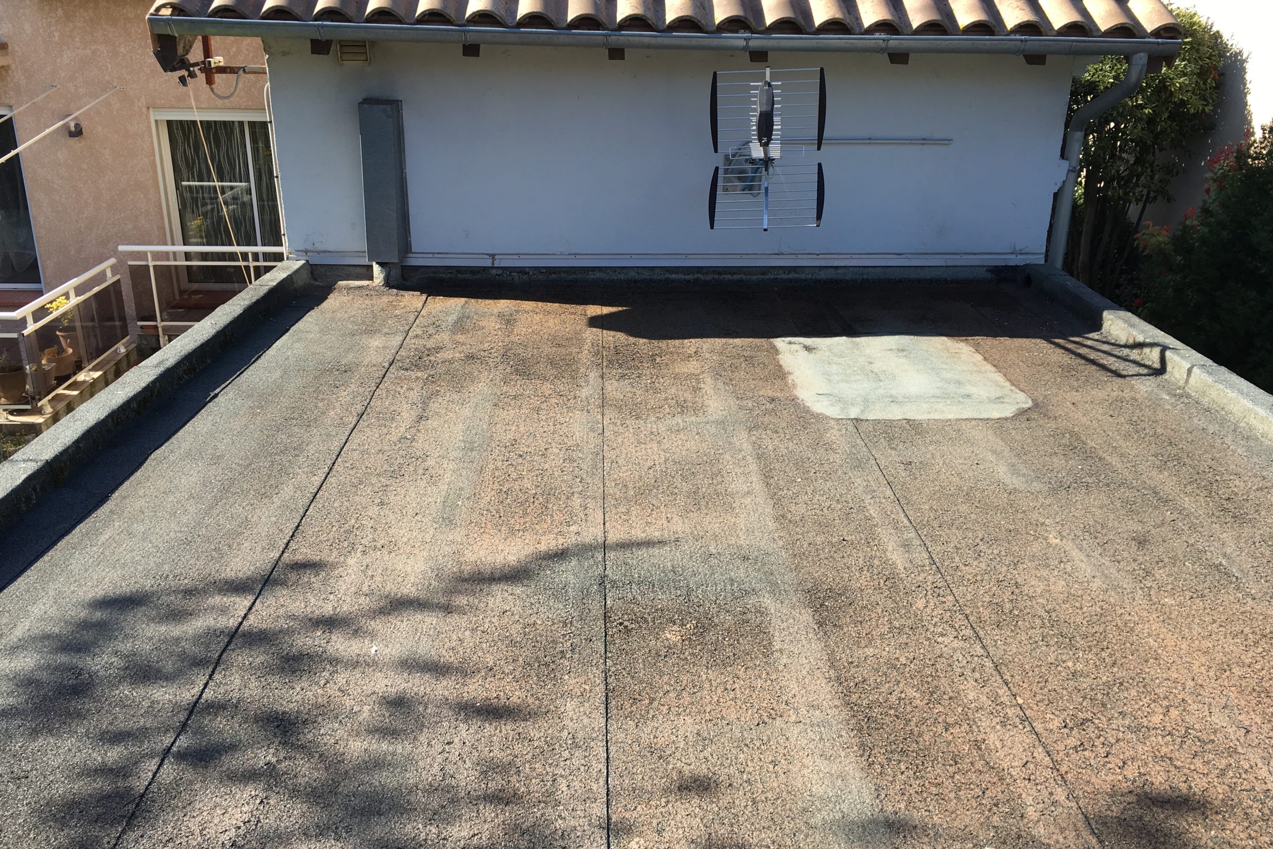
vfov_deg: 42.3
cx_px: 632
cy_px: 418
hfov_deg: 60.3
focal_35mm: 31
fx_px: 1096
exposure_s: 1/384
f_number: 2.2
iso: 25
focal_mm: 4.15
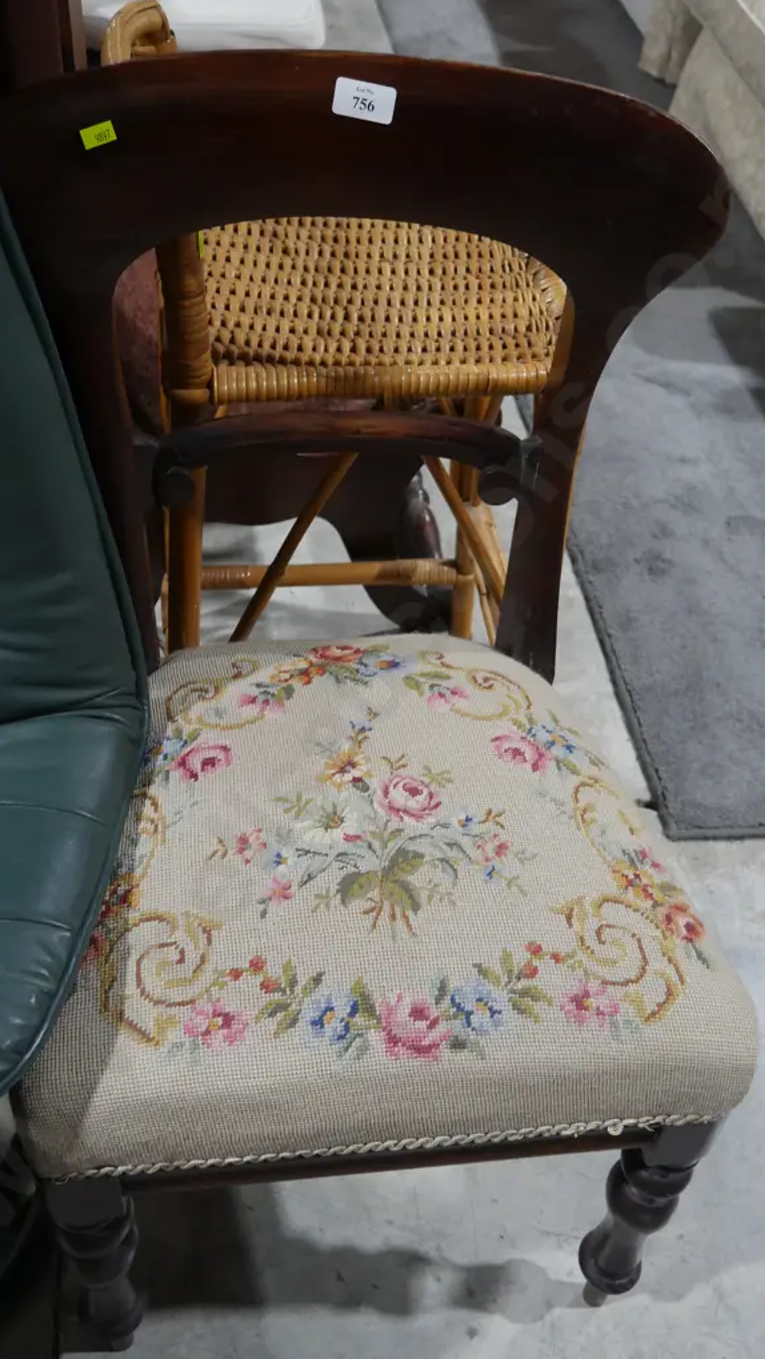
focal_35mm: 35
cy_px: 678
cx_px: 381
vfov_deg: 56.6
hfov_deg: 33.7
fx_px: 1262
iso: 500
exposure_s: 1/60
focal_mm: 16
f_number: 3.6
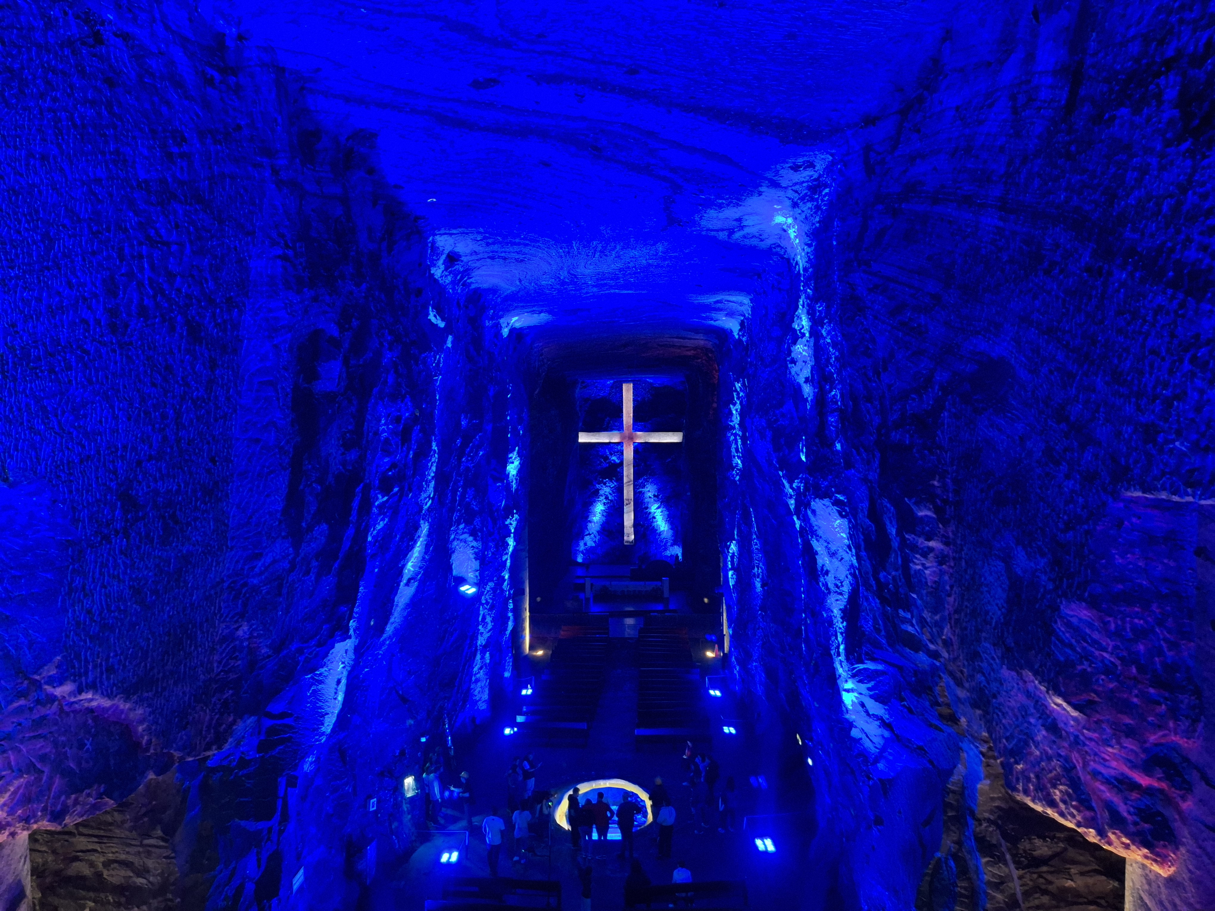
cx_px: 608
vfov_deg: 58.9
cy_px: 456
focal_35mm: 23
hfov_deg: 73.9
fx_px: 807
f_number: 1.8
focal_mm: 5.54
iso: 1250
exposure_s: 1/13
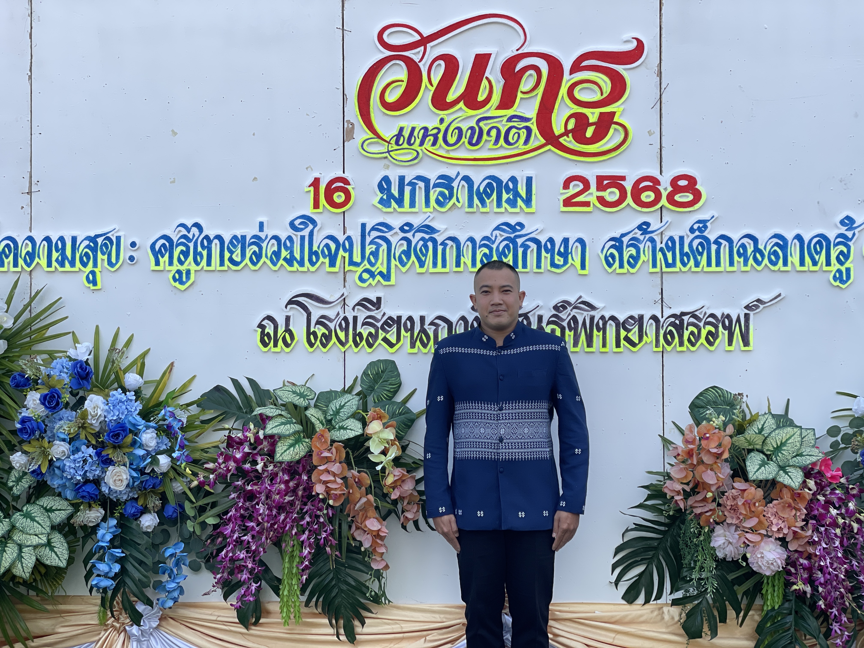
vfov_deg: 28.0
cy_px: 324
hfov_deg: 36.8
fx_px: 1298
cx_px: 432
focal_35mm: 52
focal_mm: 6
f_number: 2
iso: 32
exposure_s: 1/551
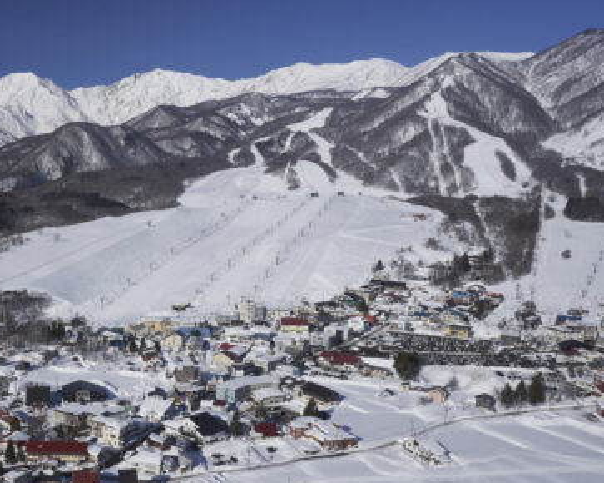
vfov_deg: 40.9
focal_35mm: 36
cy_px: 290
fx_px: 643
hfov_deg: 47.7
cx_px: 126
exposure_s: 1/400
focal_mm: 20
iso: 500
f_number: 16
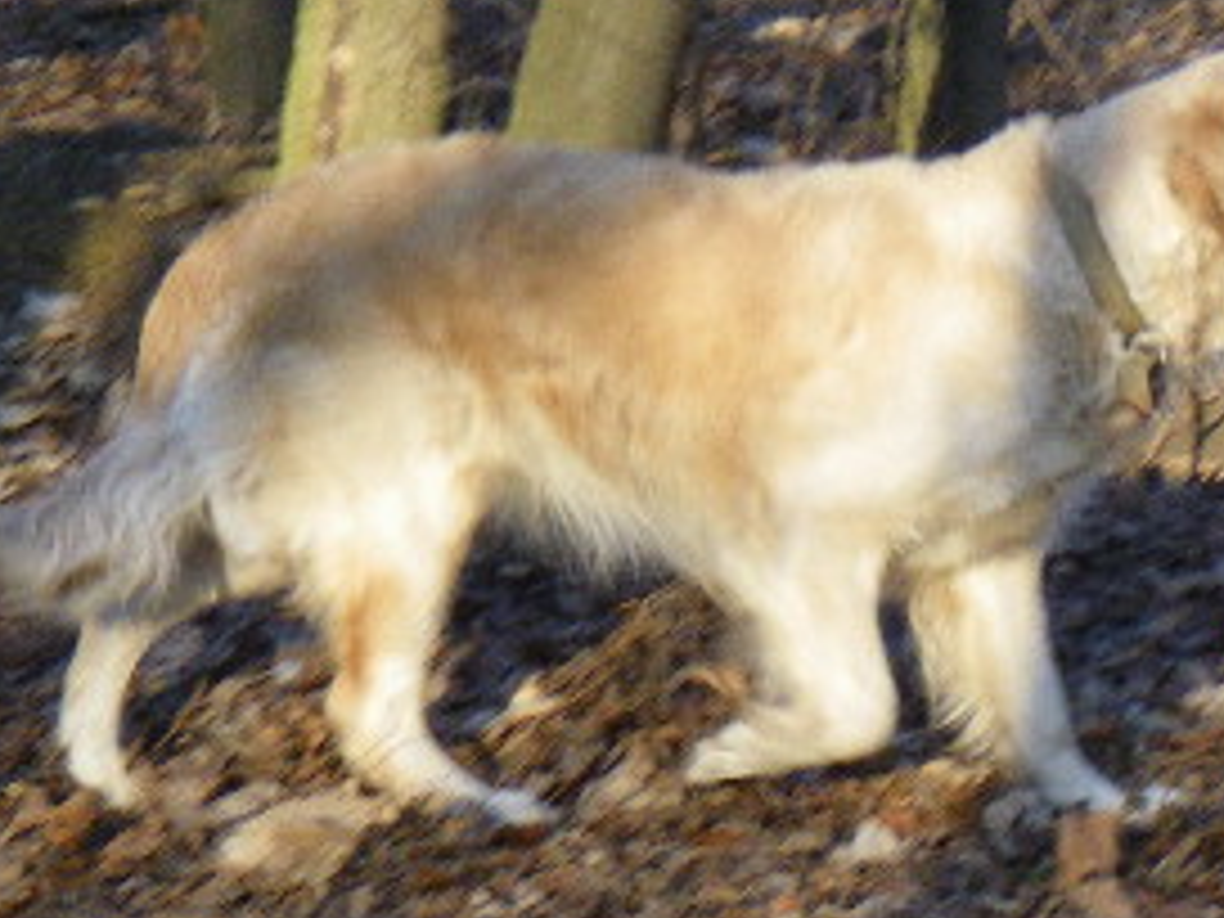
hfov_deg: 7.2
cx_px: 1138
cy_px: 603
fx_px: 9759
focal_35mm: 276
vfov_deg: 5.4
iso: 160
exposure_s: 1/125
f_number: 5
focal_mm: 16.7
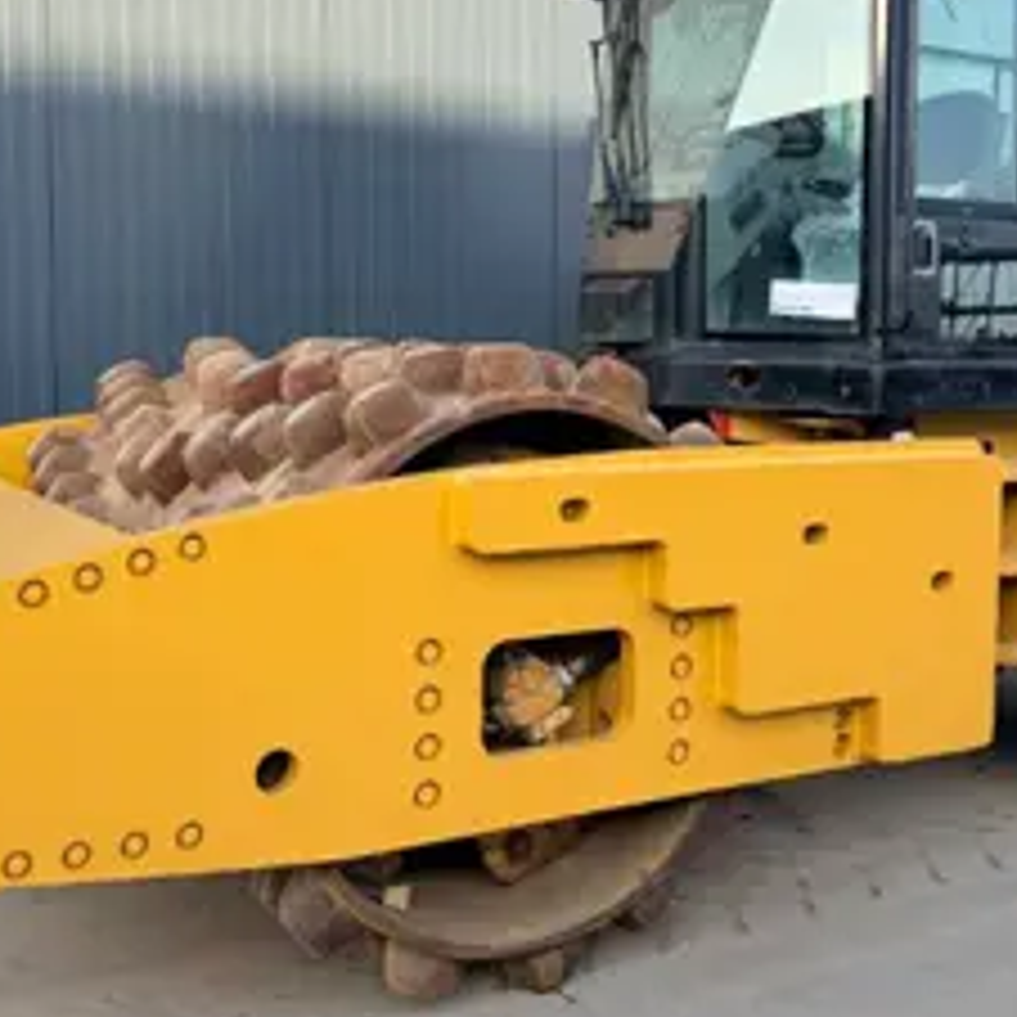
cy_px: 436
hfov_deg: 37.5
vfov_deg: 37.5
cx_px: 580
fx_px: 1496
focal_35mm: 45
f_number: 1.78
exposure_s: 1/742
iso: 80
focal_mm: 6.76
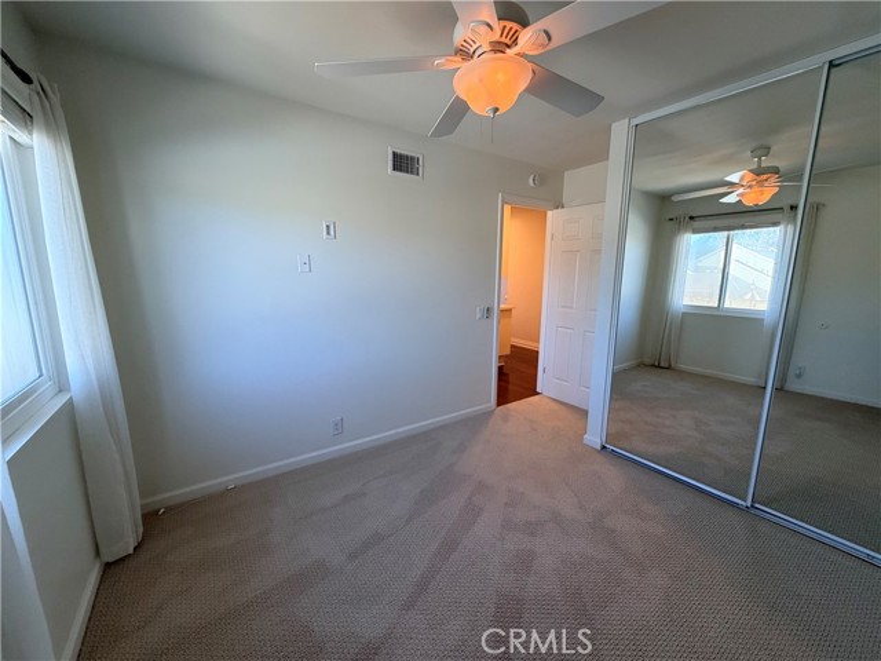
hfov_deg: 102.1
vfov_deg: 85.7
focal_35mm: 14
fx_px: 356
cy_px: 330
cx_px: 440
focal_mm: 2.22
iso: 250
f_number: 2.2
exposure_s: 1/120
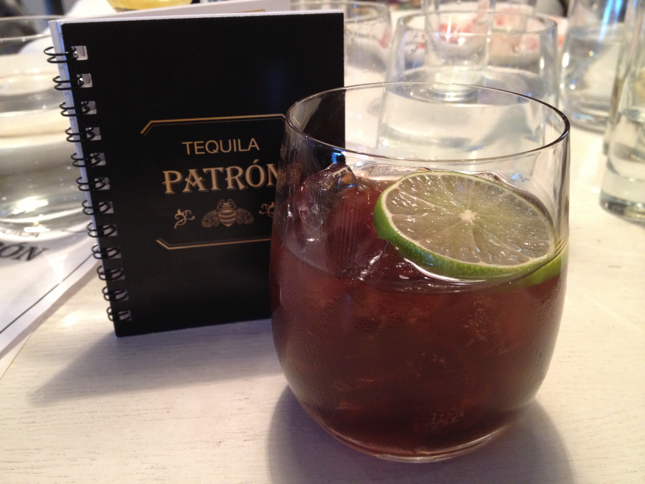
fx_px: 652
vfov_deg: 40.7
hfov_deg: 52.6
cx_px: 322
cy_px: 242
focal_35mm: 35
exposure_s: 1/20
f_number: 2.4
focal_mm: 4.28
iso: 250
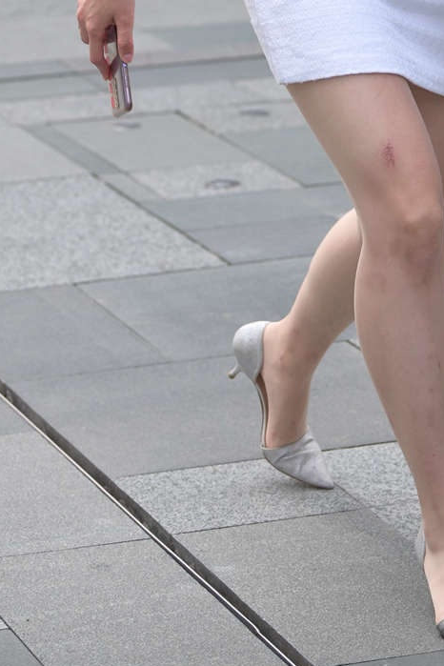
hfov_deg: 6.8
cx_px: 379
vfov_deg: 10.1
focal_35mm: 201
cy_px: -57
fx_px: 3718
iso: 500
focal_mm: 78
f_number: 3.5
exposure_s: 1/500
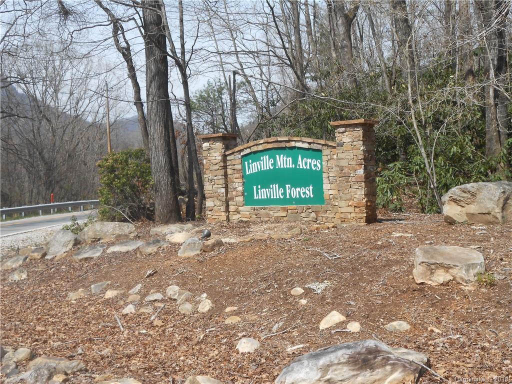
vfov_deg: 32.9
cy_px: 192
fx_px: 651
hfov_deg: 42.9
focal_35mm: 44
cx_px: 256
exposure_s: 1/400
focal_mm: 7.8
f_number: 4.5
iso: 80
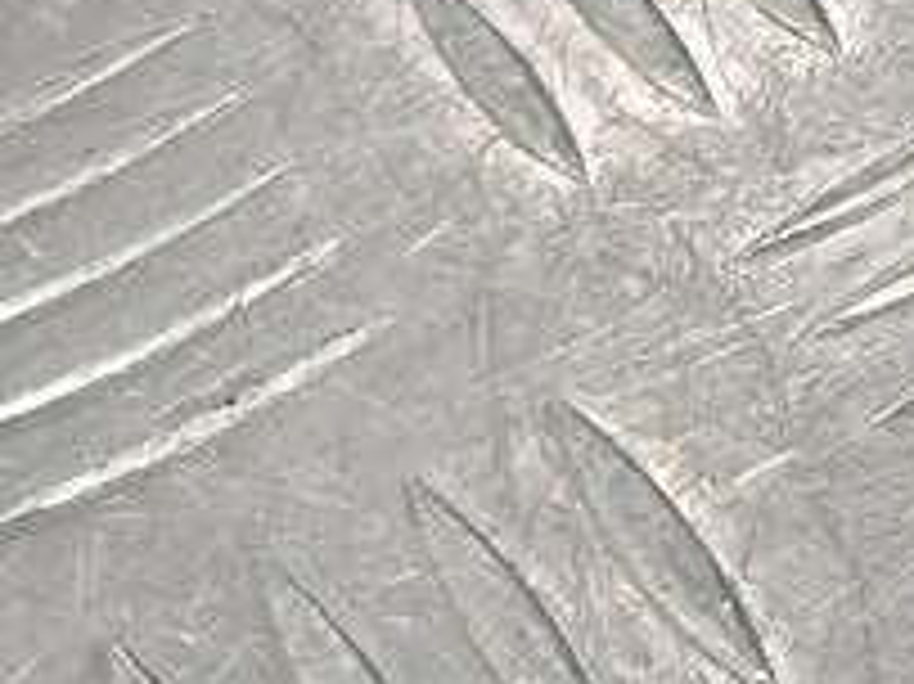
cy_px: -644
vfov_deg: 11.6
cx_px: 2053
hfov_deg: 13.4
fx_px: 3061
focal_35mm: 116
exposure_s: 1/50
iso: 154
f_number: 1.6
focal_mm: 4.11
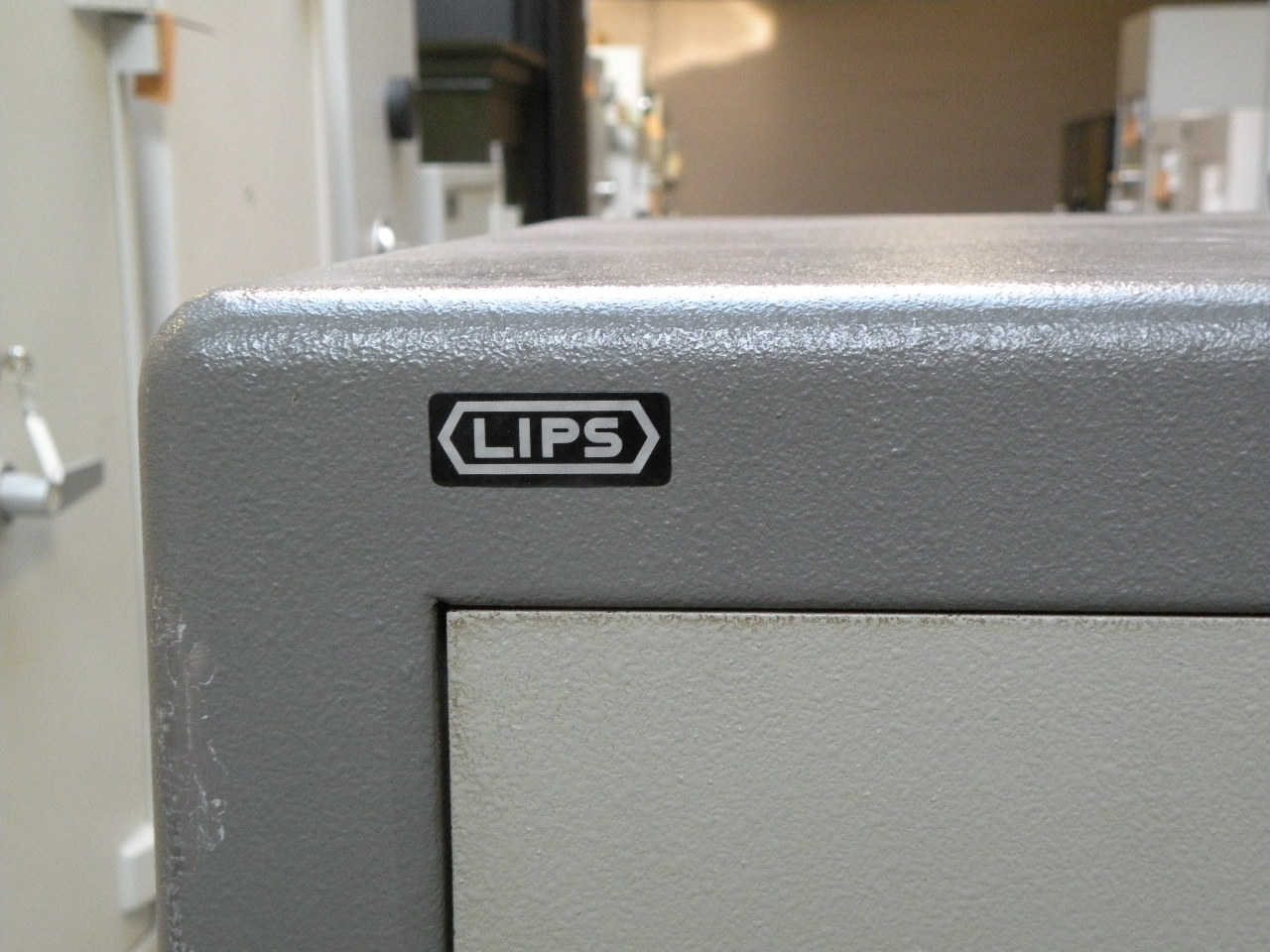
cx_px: 635
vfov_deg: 26.1
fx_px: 2055
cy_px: 476
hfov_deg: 34.3
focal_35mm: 56
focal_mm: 9.8
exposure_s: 1/57.6
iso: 400
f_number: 3.5
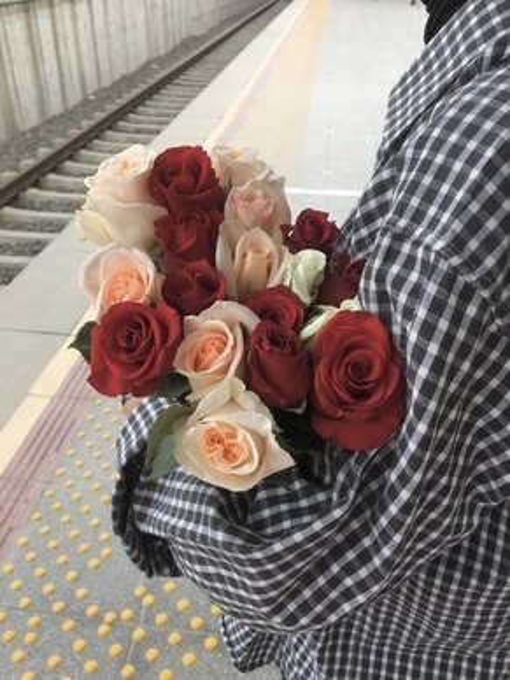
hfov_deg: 48.2
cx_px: 255
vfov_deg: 61.7
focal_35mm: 29
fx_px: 570
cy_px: 340
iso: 25
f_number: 2.2
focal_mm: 4.15
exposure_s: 1/351
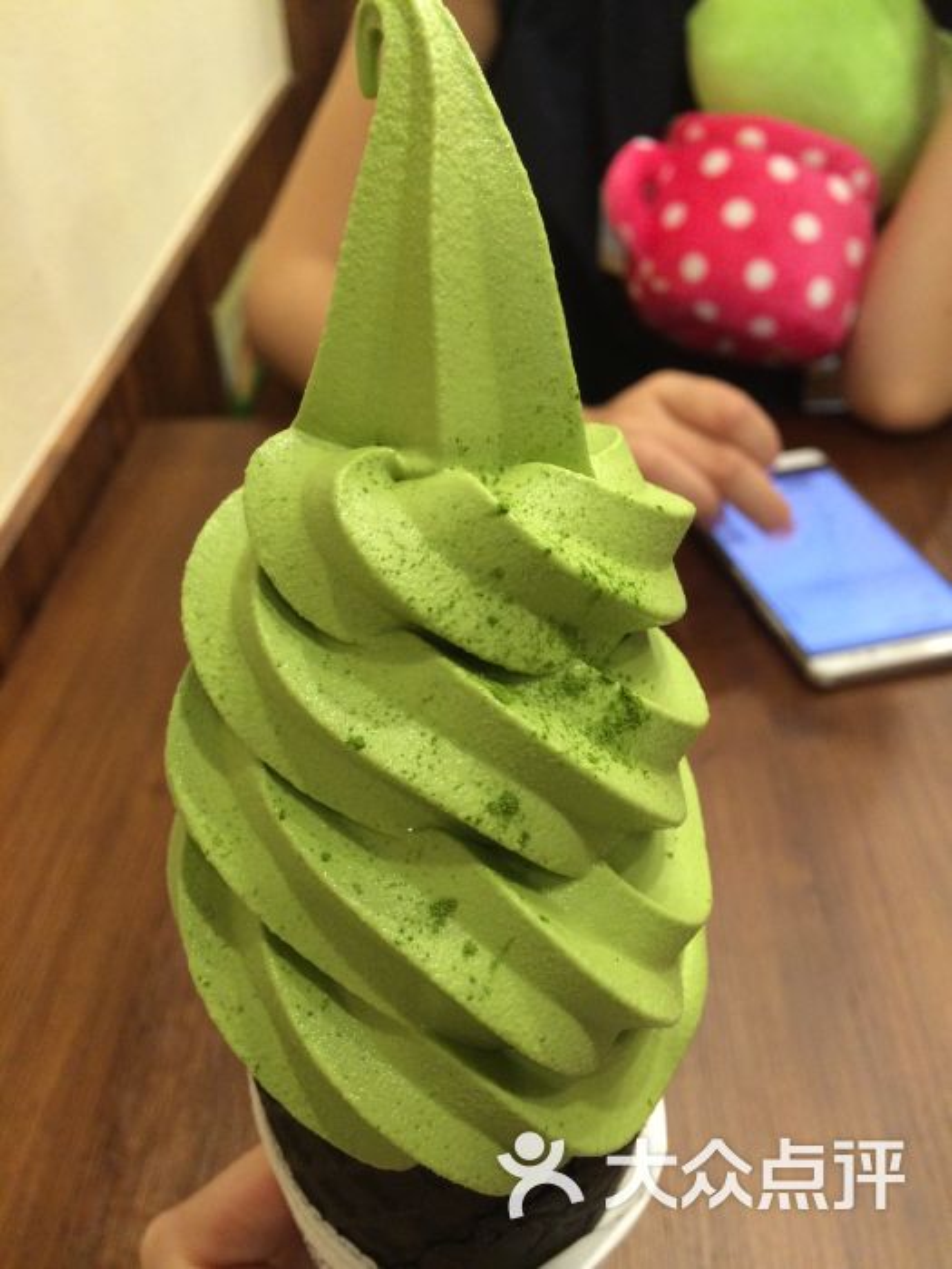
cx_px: 476
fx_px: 1063
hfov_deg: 48.2
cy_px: 634
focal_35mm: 29
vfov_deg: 61.7
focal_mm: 4.15
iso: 200
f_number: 2.2
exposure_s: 1/33
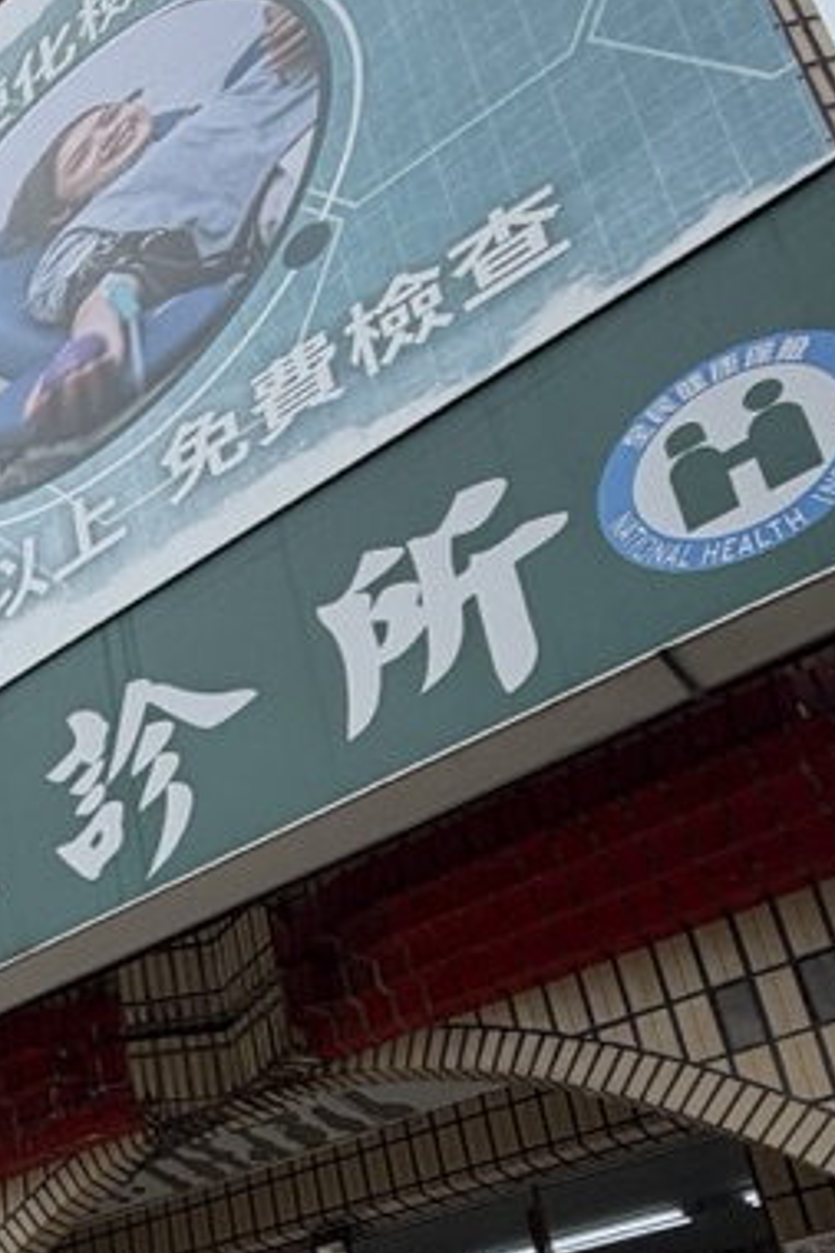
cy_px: 1171
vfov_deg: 39.1
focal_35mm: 46
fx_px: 1602
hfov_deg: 23.9
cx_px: -376
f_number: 2.2
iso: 32
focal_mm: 2.22
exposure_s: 1/770
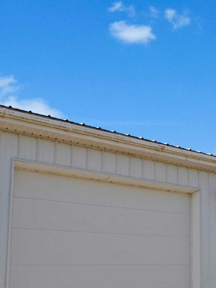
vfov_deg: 44.8
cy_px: 221
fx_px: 335
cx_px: 230
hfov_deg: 32.1
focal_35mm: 40
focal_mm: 11
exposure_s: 1/320
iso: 200
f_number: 9
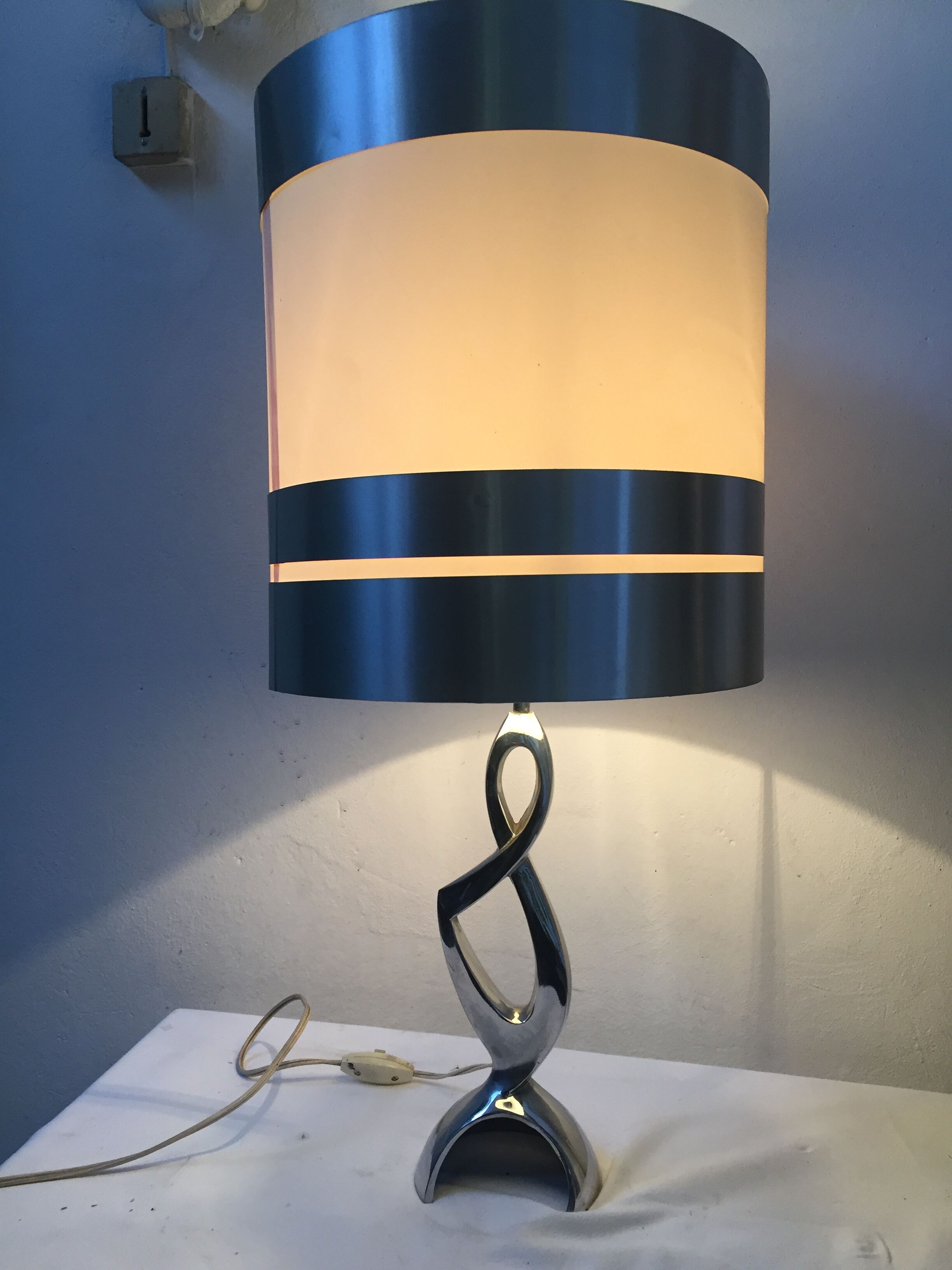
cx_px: 476
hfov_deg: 48.2
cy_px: 635
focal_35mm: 29
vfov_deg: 61.7
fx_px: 1063
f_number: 2.2
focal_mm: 4.15
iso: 50
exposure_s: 1/33
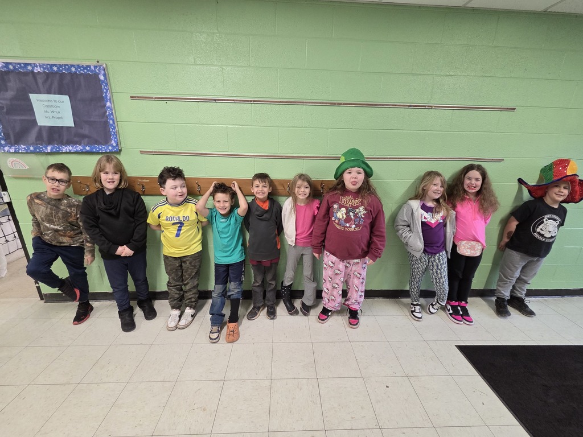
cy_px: 218
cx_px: 292
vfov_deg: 89.9
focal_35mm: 13
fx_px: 219
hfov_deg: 106.2
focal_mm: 2.2
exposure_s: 1/50
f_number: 2.2
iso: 250
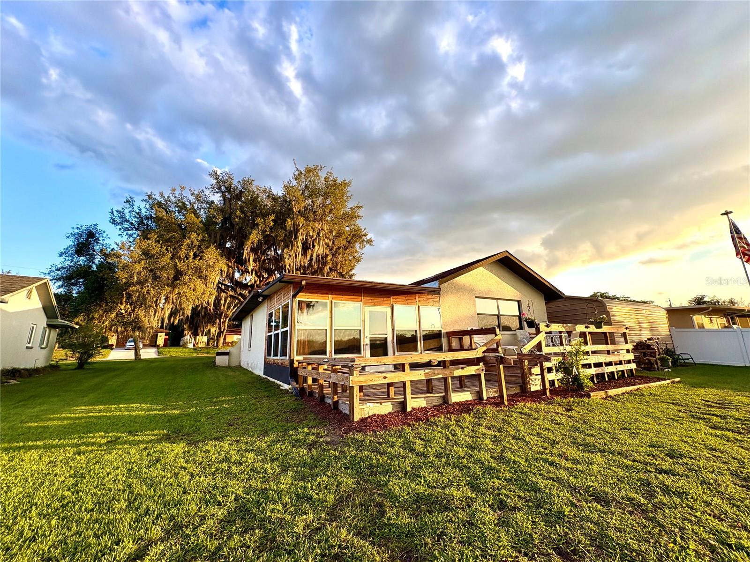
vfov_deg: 85.7
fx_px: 303
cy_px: 281
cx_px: 375
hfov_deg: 102.1
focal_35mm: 14
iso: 40
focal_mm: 2.22
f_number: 2.2
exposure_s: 1/351
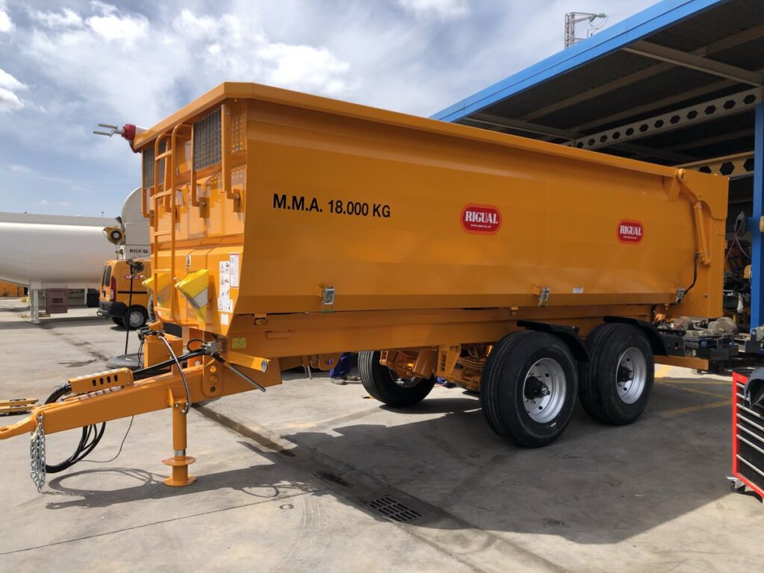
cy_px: 286
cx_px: 382
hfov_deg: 63.4
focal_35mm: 28
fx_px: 618
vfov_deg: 49.7
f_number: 1.8
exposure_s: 1/1600
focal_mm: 3.99
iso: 20
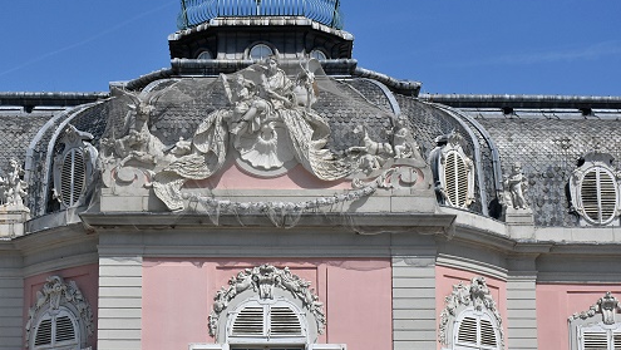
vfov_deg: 14.1
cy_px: 232
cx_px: 275
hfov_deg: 24.8
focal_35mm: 86
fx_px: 1411
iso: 1100
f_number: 8
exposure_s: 1/8000
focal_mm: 45
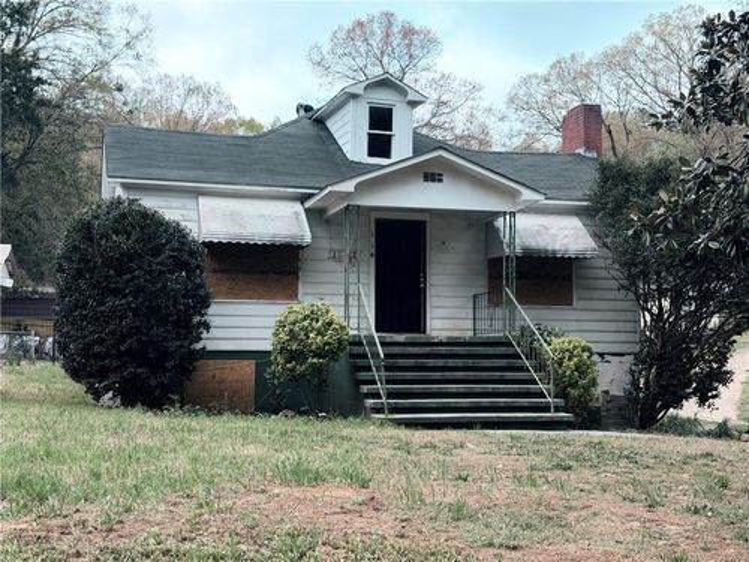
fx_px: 1039
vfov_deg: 30.3
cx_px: 374
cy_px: 281
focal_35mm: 48
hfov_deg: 39.7
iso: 80
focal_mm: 6.76
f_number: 1.78
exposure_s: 1/1100
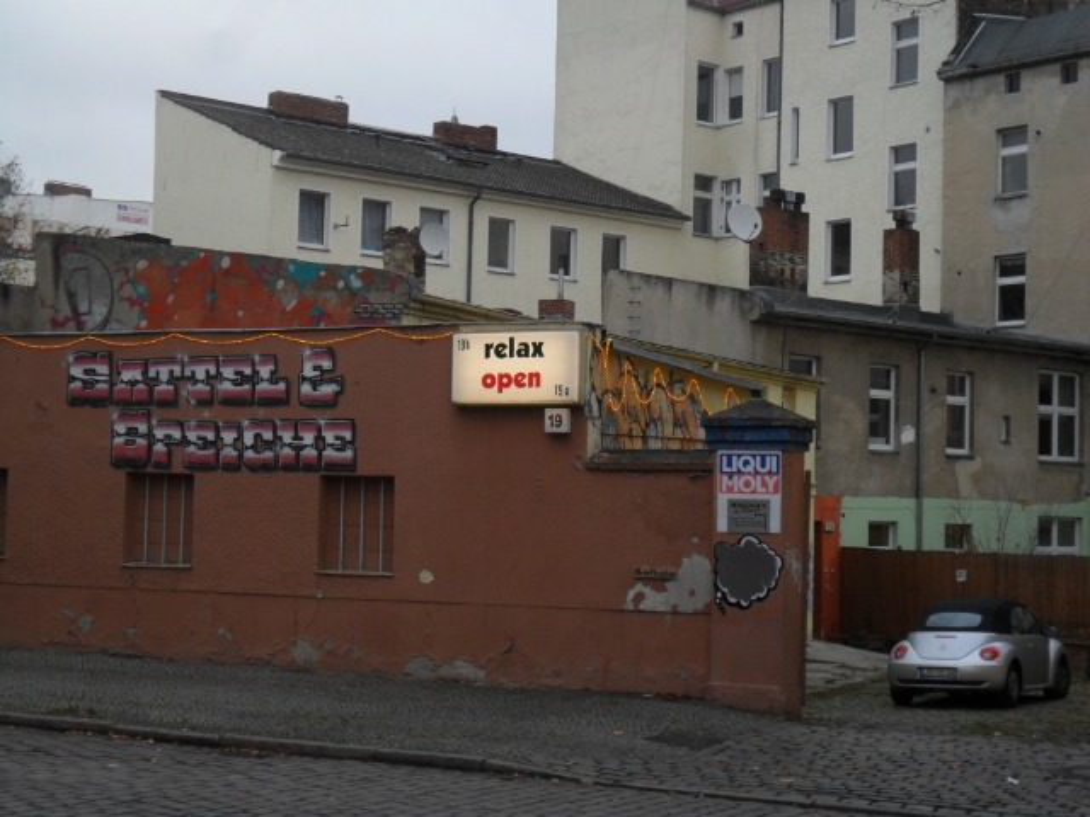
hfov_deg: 30.7
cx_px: 545
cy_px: 408
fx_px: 1984
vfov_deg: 23.3
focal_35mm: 63
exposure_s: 1/60
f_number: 5.6
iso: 100
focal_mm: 11.2
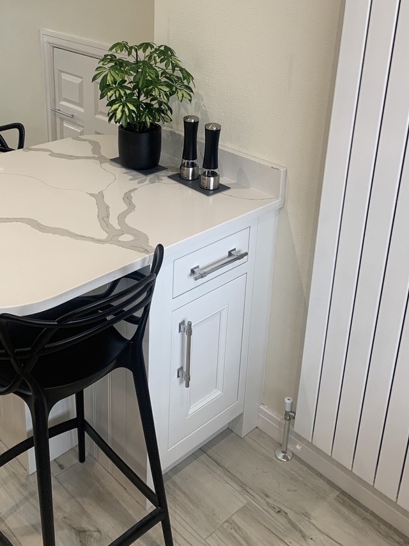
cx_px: 161
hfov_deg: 36.7
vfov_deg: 46.8
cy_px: 166
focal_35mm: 39
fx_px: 614
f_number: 1.8
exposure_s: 1/121
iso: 80
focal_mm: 4.25
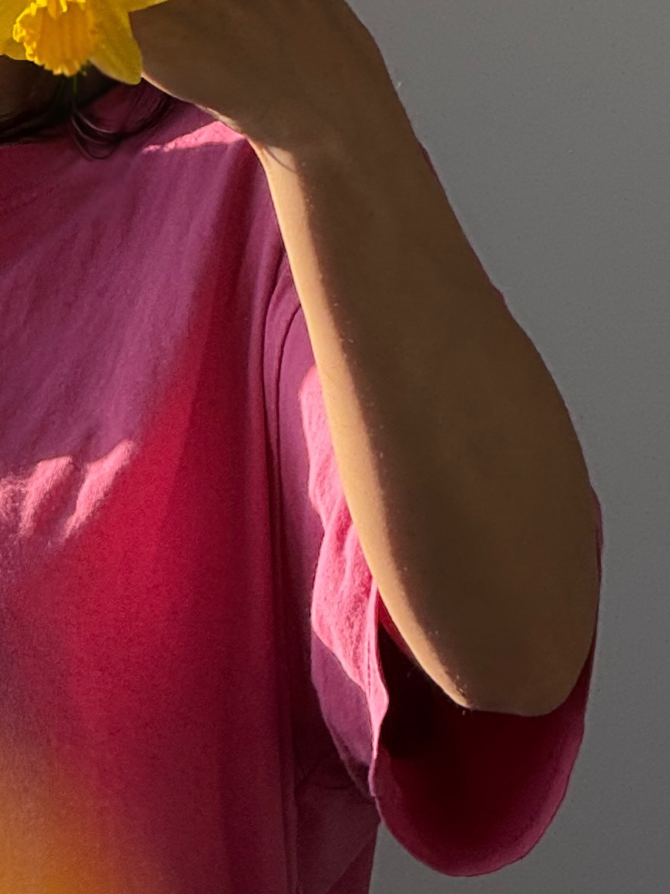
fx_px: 10761
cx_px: 4
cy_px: -643
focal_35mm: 417
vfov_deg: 4.7
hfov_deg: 3.6
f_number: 2.8
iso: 50
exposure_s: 1/130
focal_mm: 15.66
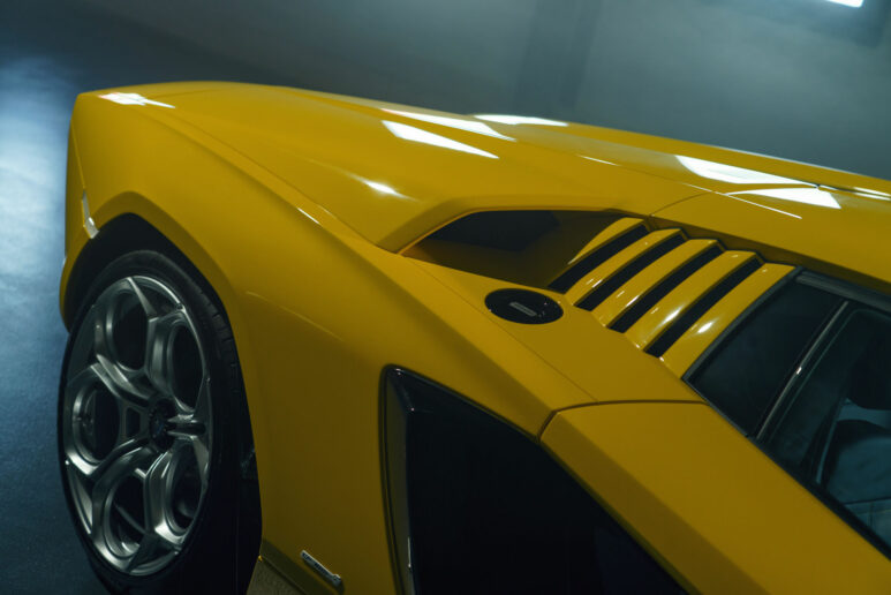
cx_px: 446
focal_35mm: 56
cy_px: 298
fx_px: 1386
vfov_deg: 24.2
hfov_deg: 35.6
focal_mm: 56
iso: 500
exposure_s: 1/20
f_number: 4
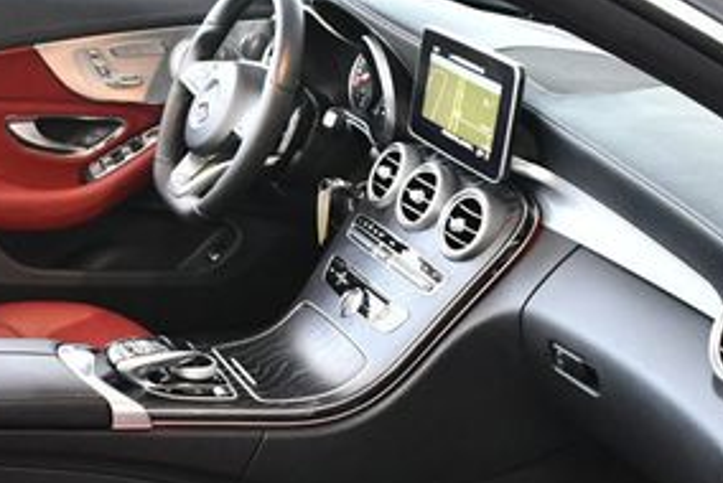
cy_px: 435
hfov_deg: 24.6
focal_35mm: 81
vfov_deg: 16.7
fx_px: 1628
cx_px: 127
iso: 2000
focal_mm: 18
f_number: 3.5
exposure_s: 1/125
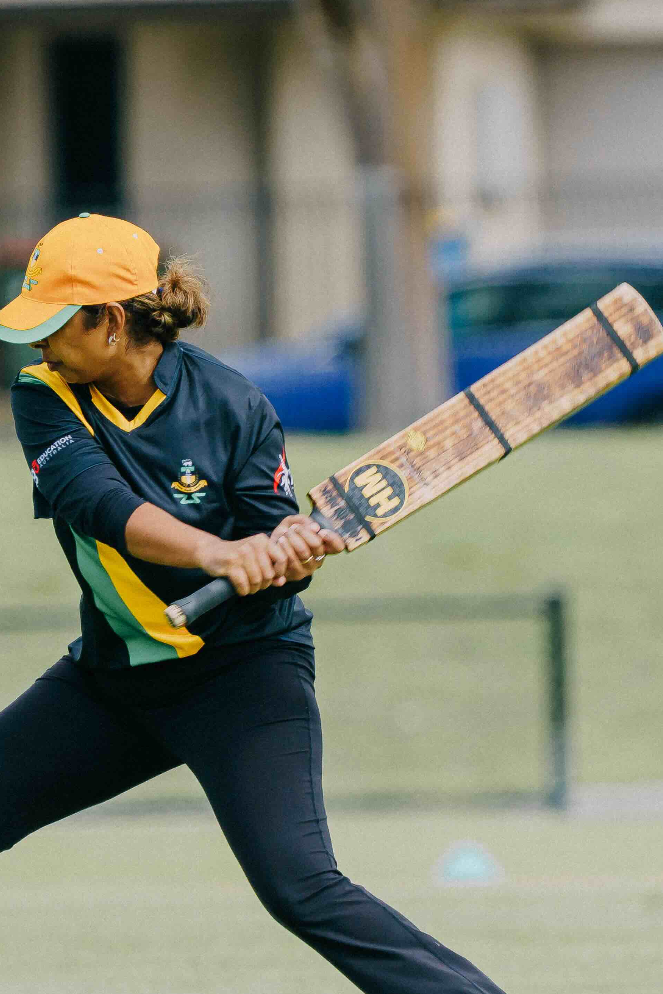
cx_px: 324
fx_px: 28086
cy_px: 493
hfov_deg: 1.4
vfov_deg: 2.0
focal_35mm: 1017
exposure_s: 1/800
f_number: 6.3
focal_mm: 485
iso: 320
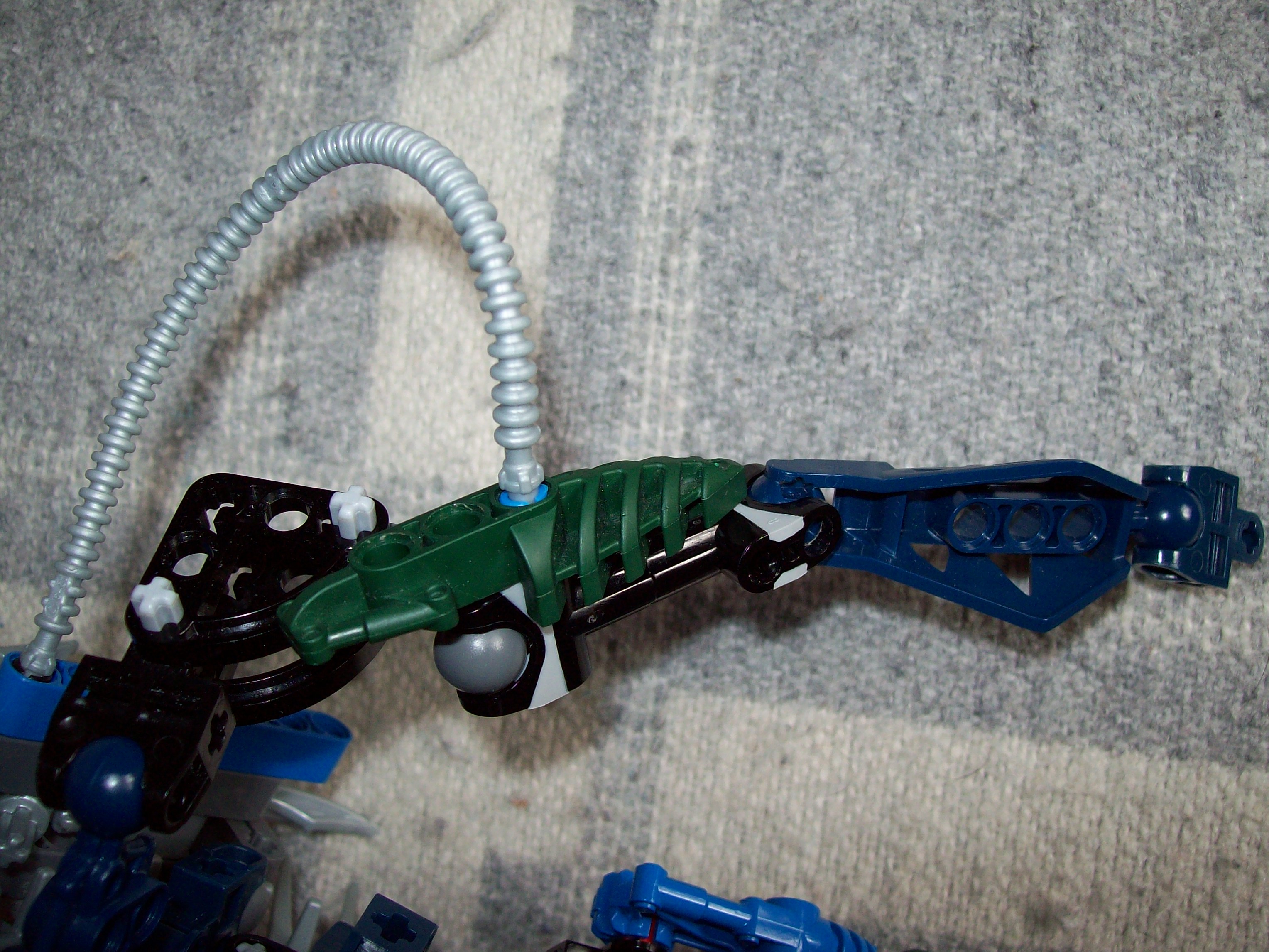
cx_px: 634
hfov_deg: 51.4
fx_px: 1320
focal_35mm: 36
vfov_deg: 39.7
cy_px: 476
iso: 80
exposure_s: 1/64
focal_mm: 6
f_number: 2.7
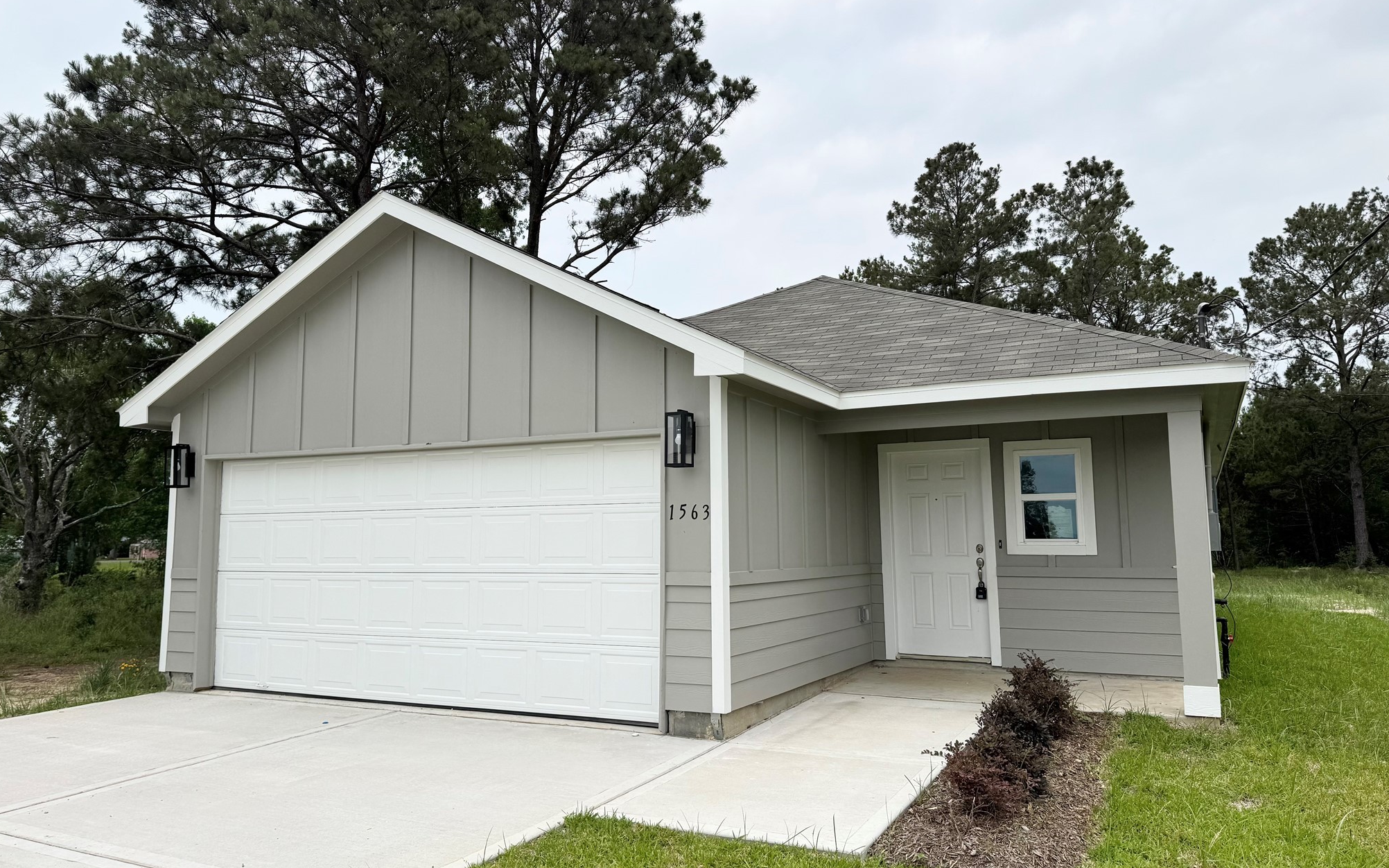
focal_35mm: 26
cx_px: 685
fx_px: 984
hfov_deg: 70.4
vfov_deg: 47.6
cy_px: 435
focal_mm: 6.76
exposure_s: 1/7937
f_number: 1.78
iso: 80
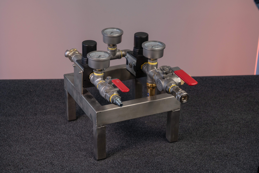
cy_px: 86
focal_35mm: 68
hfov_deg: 29.7
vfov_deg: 20.0
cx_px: 130
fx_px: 489
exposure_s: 1/400
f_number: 8
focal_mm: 68
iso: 1000
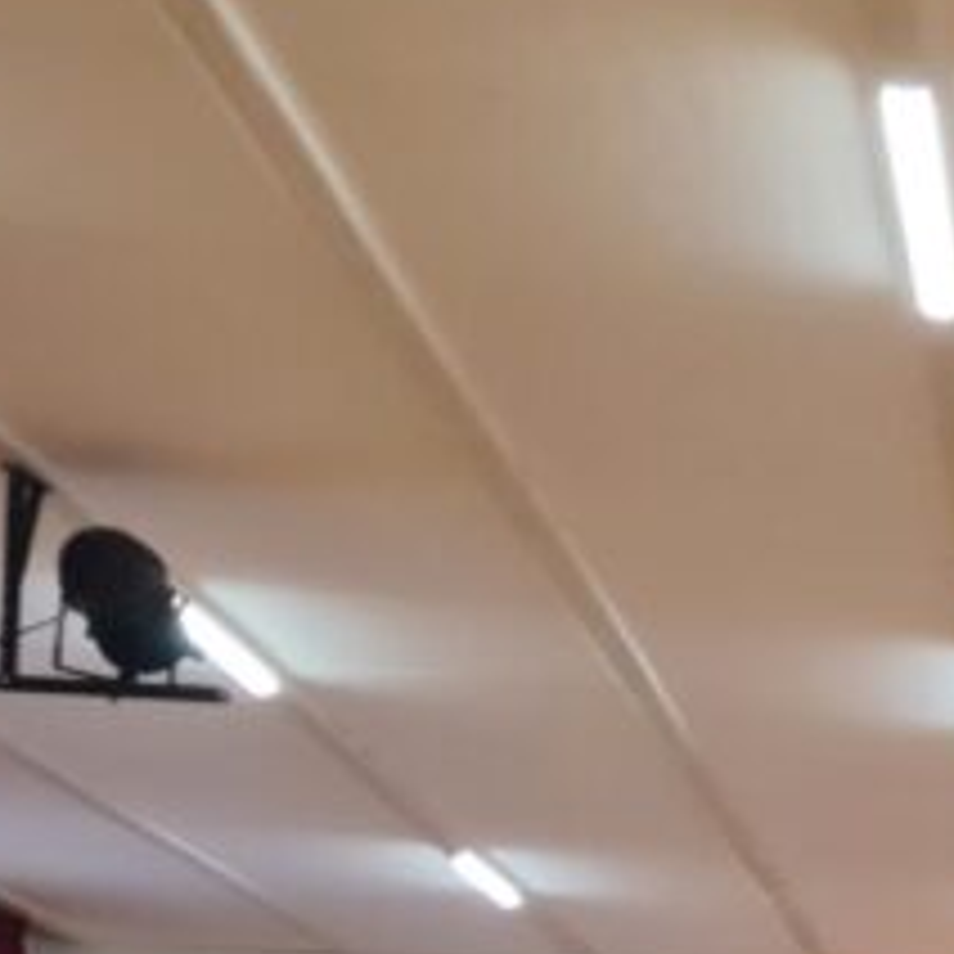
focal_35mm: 111
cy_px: 1233
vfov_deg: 15.0
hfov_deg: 12.7
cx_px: 2169
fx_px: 3461
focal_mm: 5.4
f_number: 1.8
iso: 250
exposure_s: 1/100
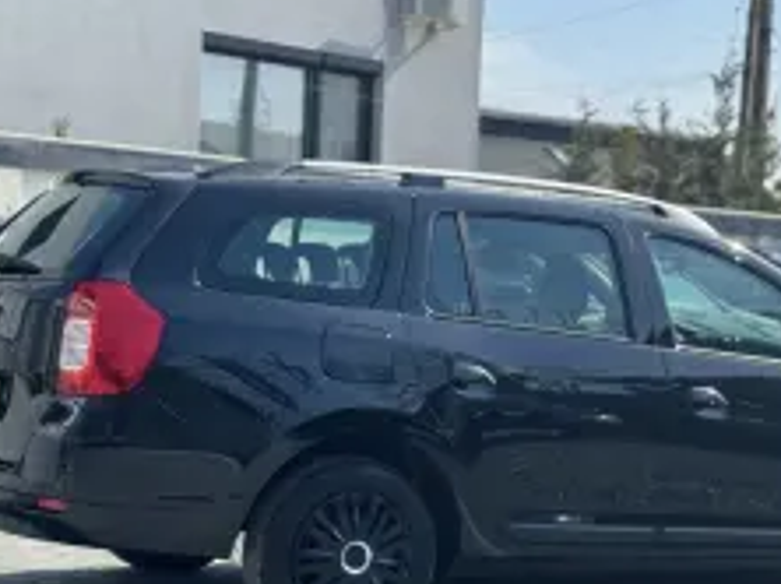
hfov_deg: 24.8
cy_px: 405
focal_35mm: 78
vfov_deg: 18.8
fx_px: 1758
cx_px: 566
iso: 64
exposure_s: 1/2415
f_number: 1.78
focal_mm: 6.76
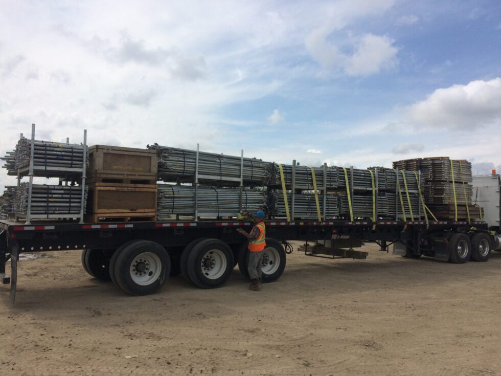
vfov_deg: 48.2
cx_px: 250
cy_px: 188
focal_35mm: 29
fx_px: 420
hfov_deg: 61.7
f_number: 2.2
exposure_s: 1/4115
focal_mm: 4.15
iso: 32
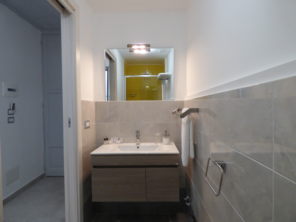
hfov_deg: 81.7
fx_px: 171
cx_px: 148
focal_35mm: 20
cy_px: 111
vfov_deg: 66.0
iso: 320
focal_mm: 3.58
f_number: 2.8
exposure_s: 1/60
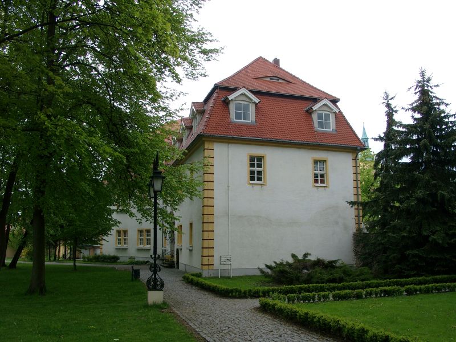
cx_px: 228
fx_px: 448
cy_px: 171
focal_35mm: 34
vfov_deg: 41.8
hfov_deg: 54.0
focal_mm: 7.13
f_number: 4
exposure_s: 1/229
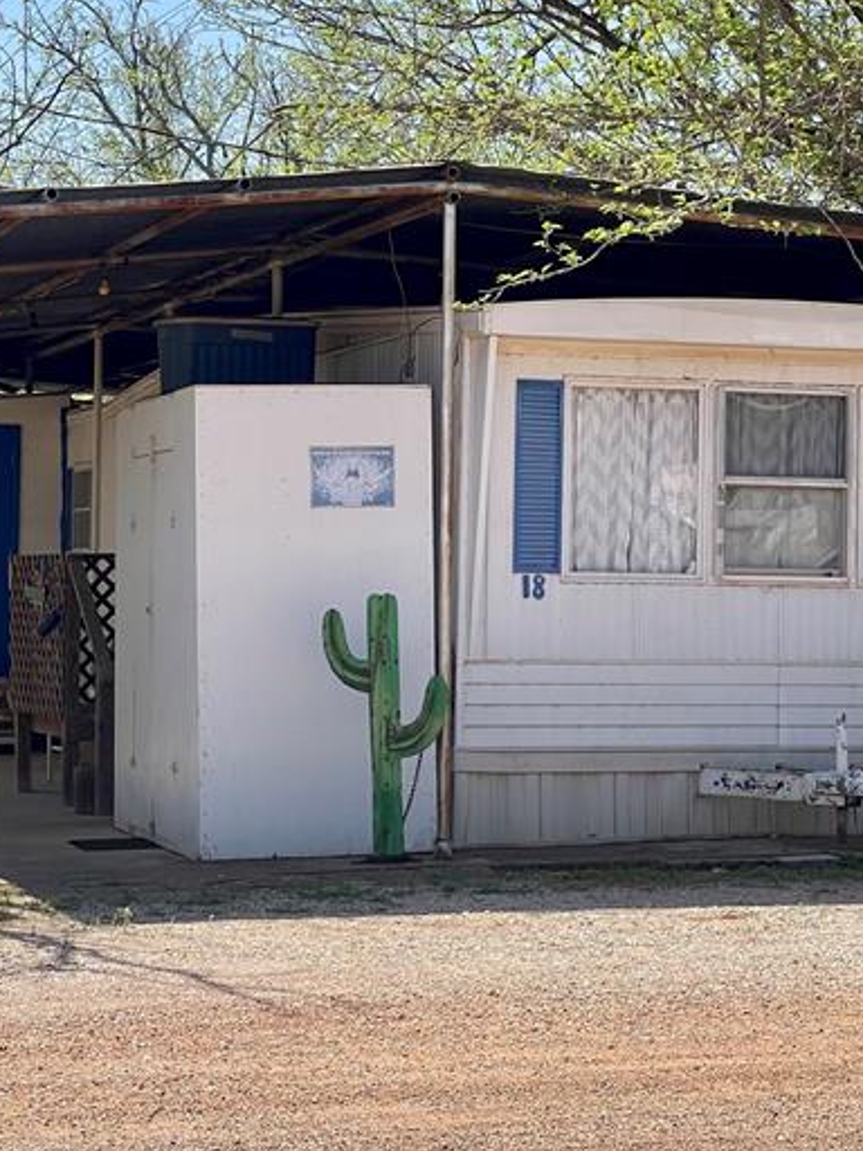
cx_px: 506
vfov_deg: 20.4
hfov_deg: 15.4
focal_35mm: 96
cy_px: 438
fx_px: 3191
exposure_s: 1/847
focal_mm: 7.5
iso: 20
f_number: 2.2
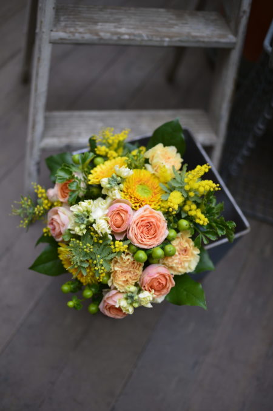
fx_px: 399
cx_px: 136
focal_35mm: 35
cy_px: 206
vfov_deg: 54.5
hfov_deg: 37.8
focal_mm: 35
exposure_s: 1/250
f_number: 2
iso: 100
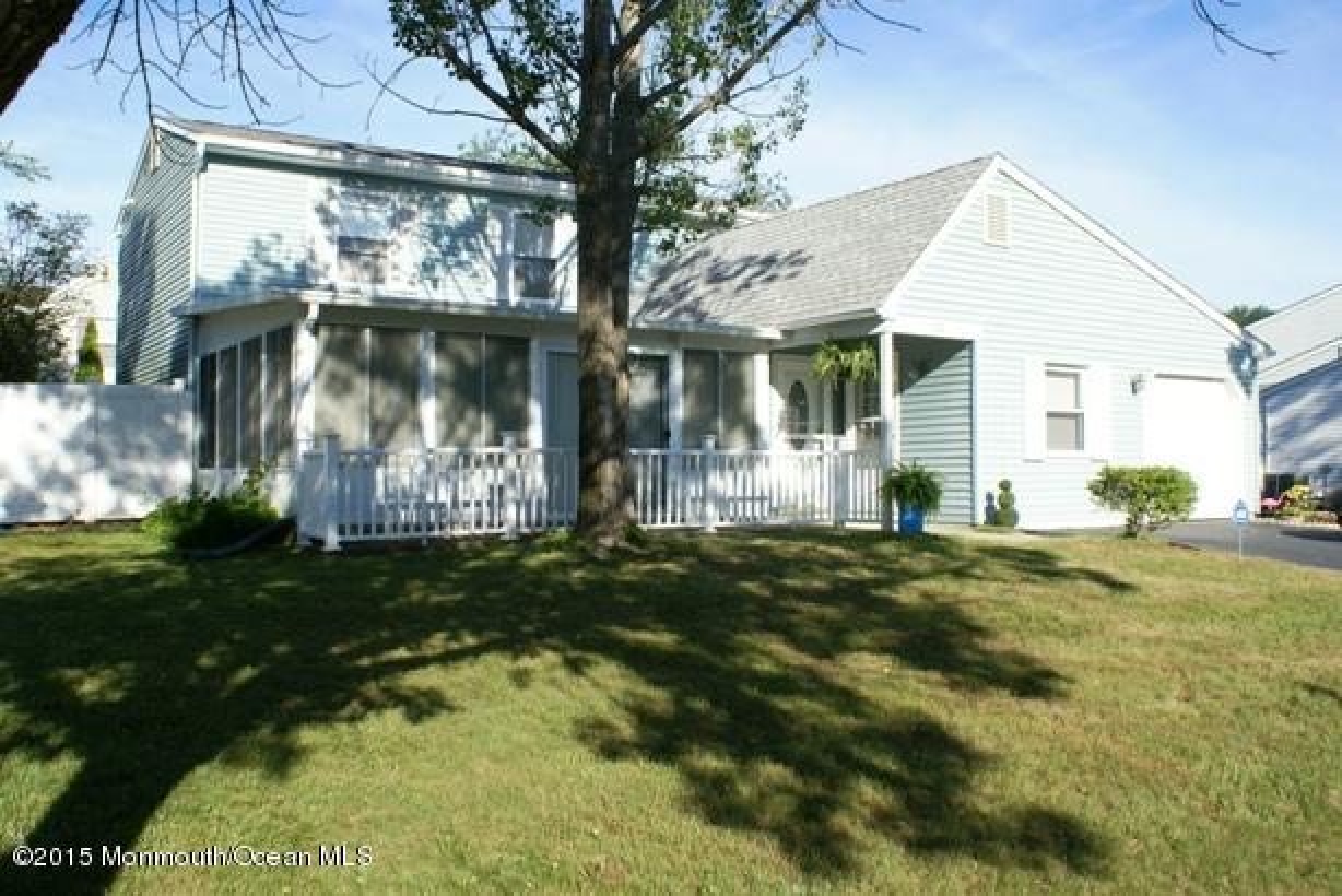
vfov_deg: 43.7
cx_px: 671
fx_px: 1119
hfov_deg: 61.9
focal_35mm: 30
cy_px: 448
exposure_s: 1/160
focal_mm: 20
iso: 100
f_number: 10
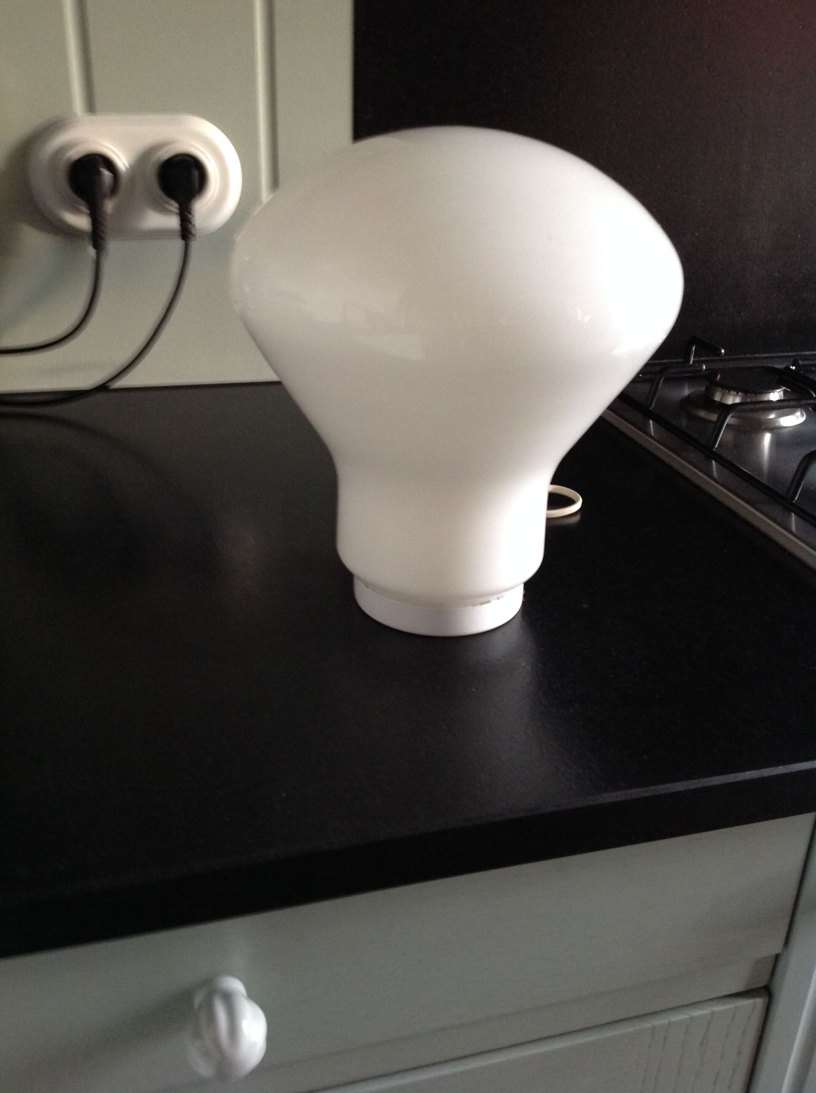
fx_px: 1103
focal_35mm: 35
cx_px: 408
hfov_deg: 40.6
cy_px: 546
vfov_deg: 52.7
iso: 200
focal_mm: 4.28
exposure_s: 1/15
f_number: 2.4
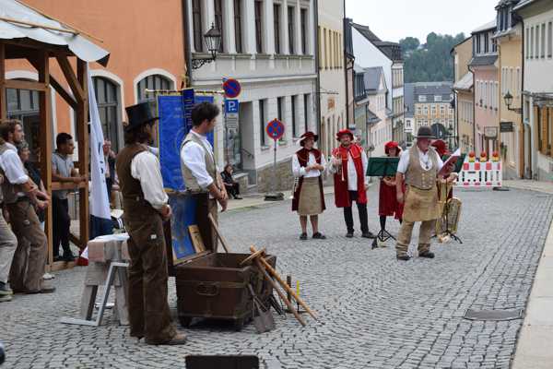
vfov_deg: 25.1
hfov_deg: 36.9
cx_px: 276
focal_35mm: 54
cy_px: 184
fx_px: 829
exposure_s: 1/250
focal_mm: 36
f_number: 8
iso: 200
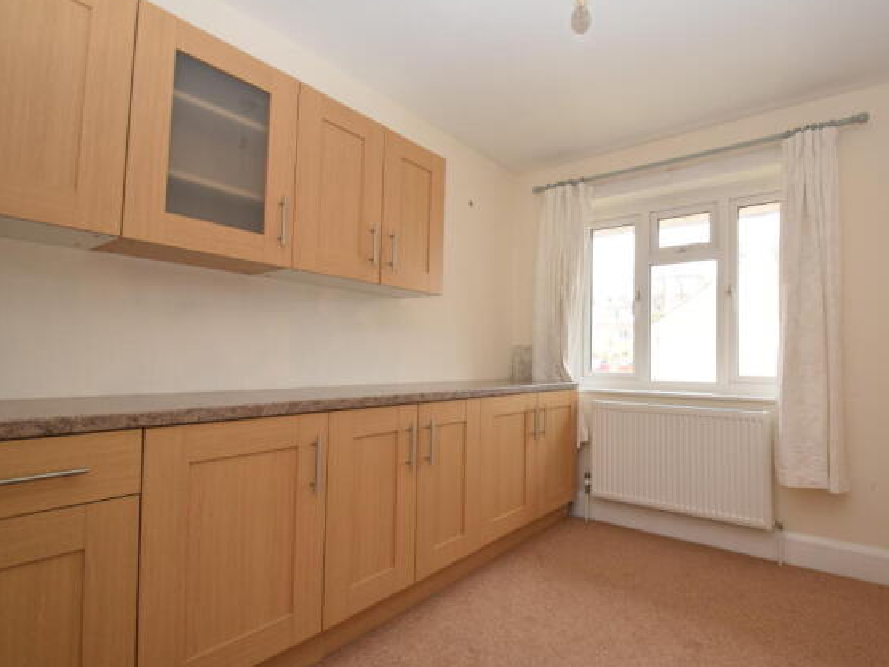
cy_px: 329
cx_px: 519
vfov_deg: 74.7
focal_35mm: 17
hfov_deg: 90.2
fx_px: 437
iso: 640
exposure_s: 1/125
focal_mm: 10
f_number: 5.6
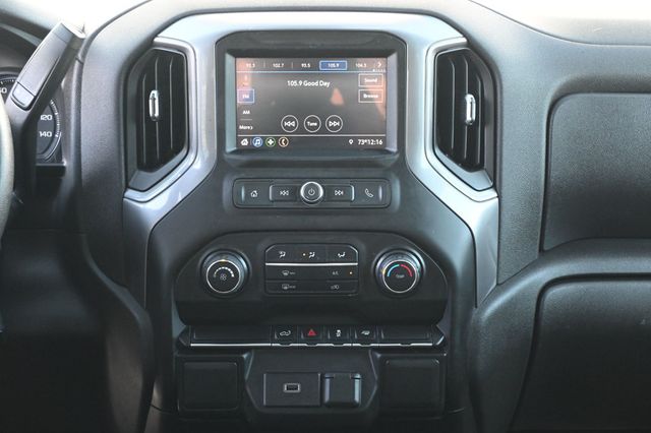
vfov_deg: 22.1
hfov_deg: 32.6
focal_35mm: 62
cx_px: 326
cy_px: 216
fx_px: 1112
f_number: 5.6
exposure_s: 1/125
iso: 2800
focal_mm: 41
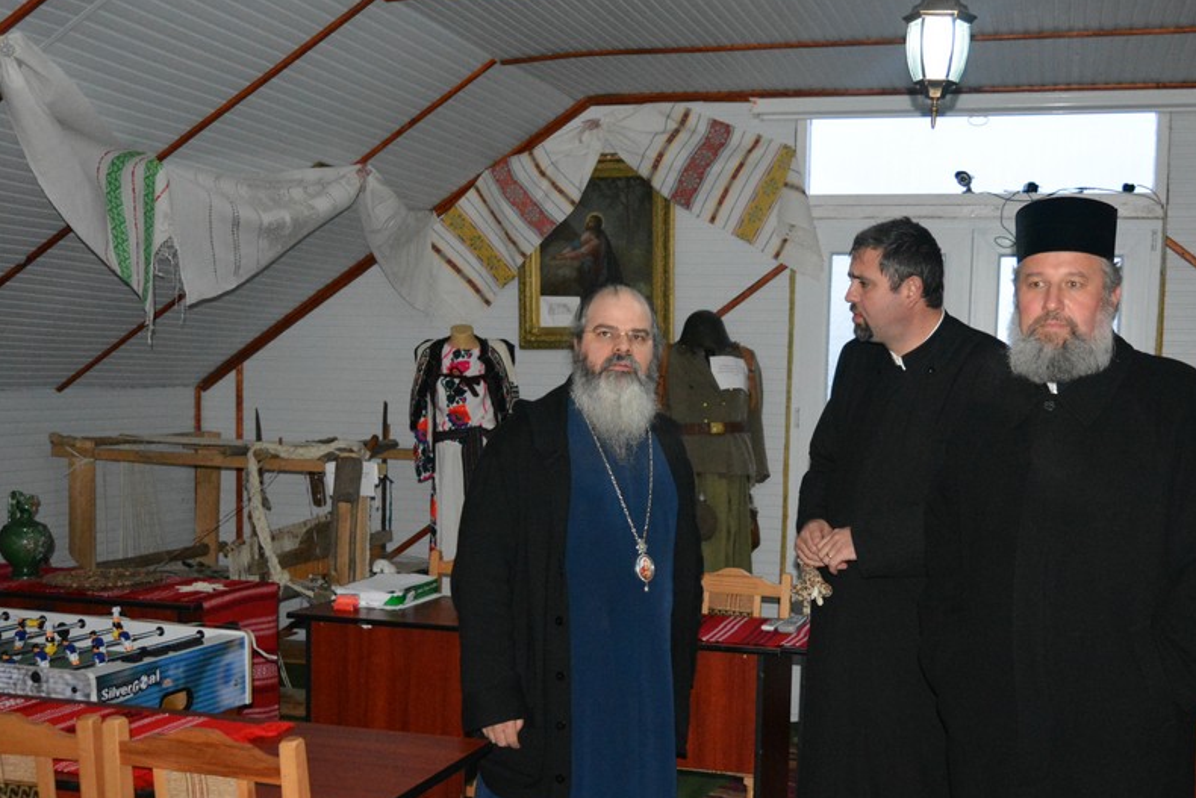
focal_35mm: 41
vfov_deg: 32.4
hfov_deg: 47.1
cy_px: 520
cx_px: 713
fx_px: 1362
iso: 3200
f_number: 3.5
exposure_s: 1/60
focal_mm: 18
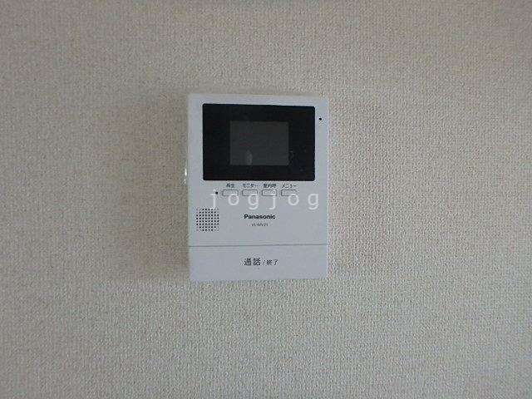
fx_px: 323
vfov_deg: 63.4
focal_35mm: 21
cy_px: 200
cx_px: 266
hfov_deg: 79.0
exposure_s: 1/30
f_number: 3.5
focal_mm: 3.7
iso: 800
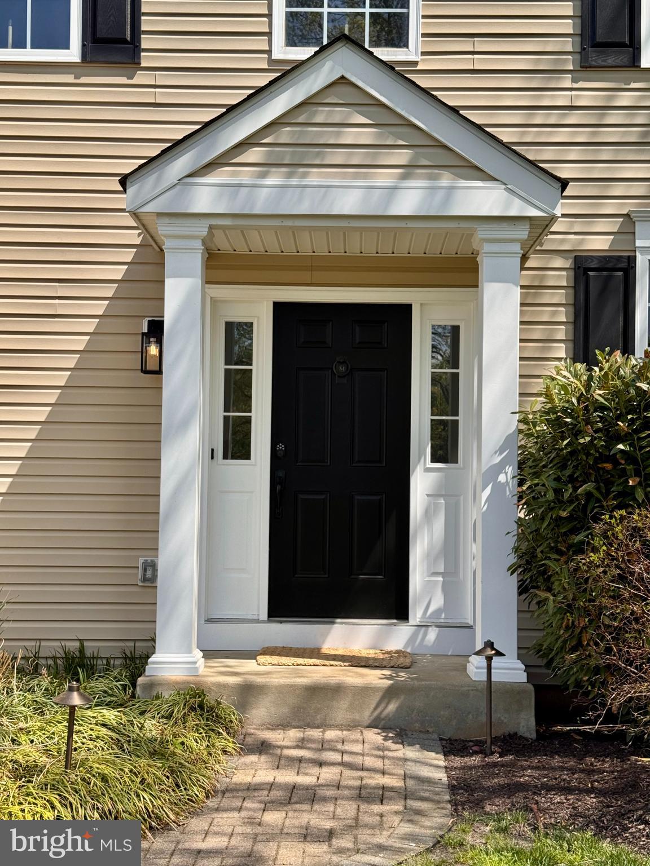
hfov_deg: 30.3
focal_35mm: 48
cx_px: 325
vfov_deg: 39.7
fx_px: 1202
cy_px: 433
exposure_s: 1/2959
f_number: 1.78
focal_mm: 6.76
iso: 64
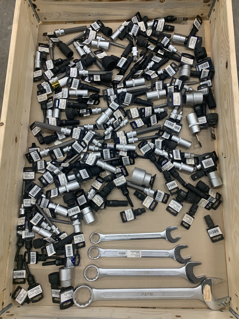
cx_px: 120
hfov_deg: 53.1
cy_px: 160
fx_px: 239
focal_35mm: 26
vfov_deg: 67.3
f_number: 1.8
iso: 100
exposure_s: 1/97
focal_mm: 4.25
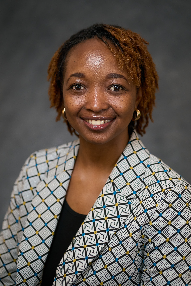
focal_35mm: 85
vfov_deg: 23.9
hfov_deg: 16.1
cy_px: 143
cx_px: 96
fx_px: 676
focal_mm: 85
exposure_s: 1/200
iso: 1250
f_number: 2.8
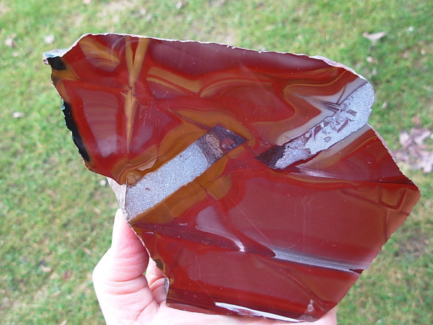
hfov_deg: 49.0
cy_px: 162
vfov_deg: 37.7
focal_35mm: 38
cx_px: 216
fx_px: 475
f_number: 2.9
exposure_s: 1/47.9
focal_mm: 6.3
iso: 50
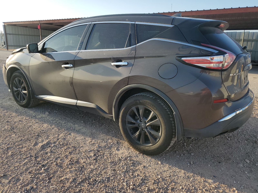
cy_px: 96
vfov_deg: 53.1
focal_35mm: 26
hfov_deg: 67.3
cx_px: 129
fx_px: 194
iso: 50
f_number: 1.5
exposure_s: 1/1429
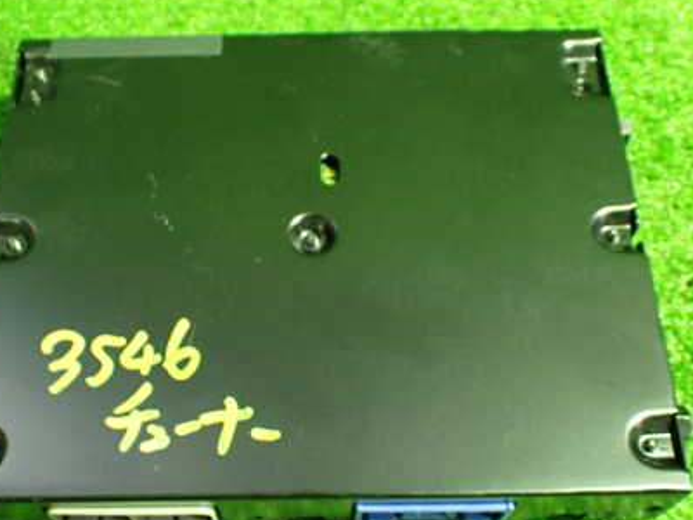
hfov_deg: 42.0
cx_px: 300
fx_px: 901
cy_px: 310
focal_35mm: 45
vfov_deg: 32.1
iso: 800
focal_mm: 5.4
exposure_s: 1/30
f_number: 2.3
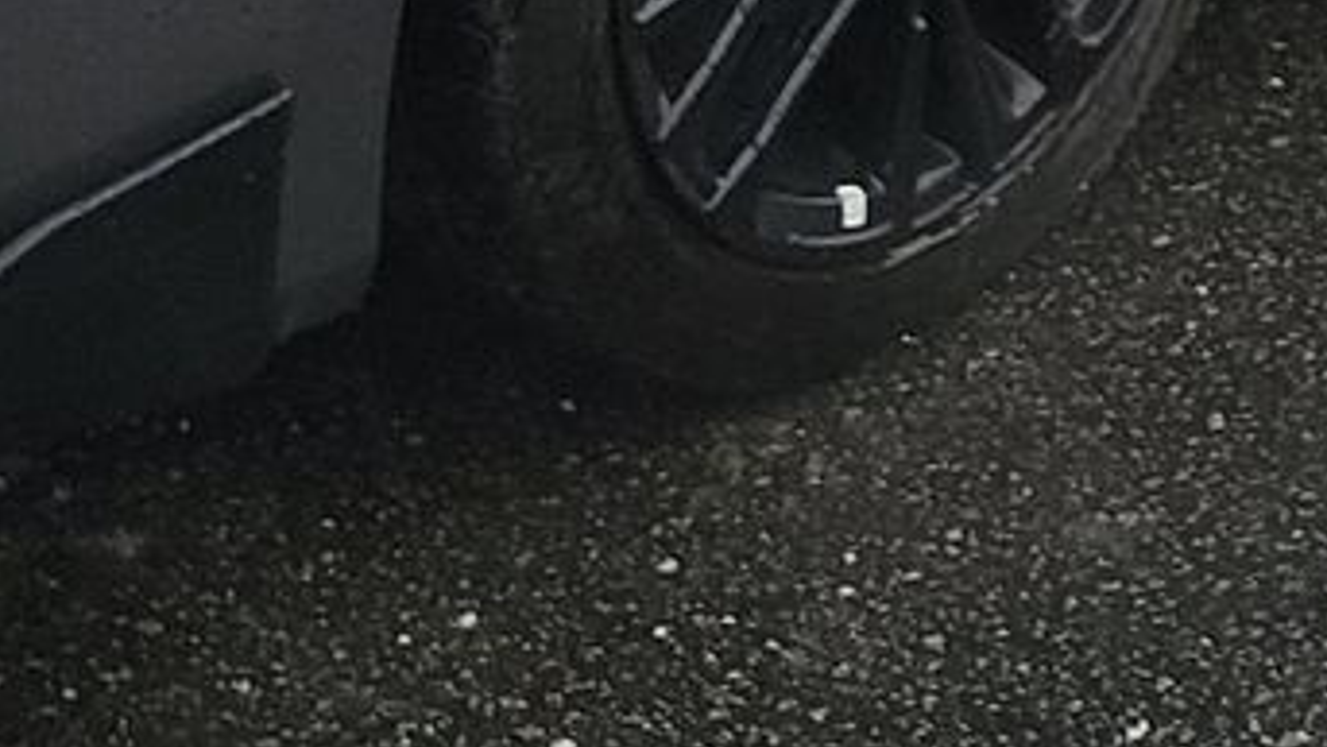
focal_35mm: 122
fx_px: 4293
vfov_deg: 9.2
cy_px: -859
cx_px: 638
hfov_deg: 17.6
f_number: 1.8
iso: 65
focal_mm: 6.7
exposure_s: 1/119
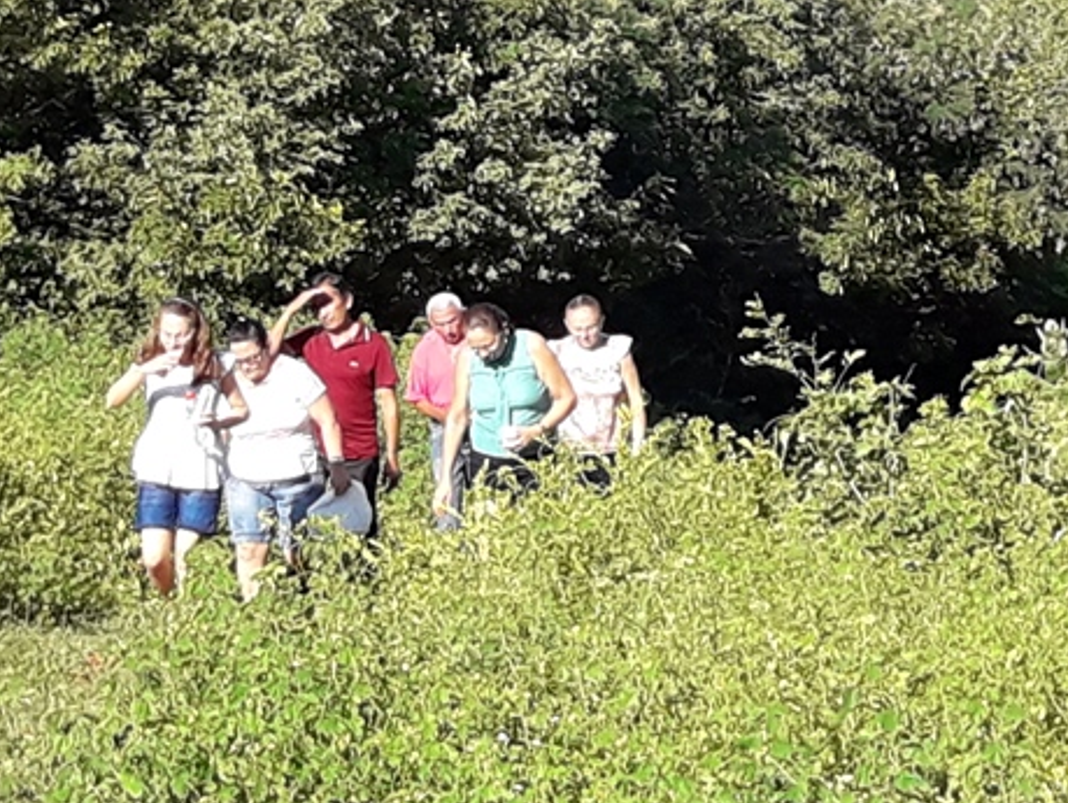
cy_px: 305
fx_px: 1204
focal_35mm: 39
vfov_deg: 36.7
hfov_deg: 47.6
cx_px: 628
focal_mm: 3.7
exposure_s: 1/847
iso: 40
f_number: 1.9
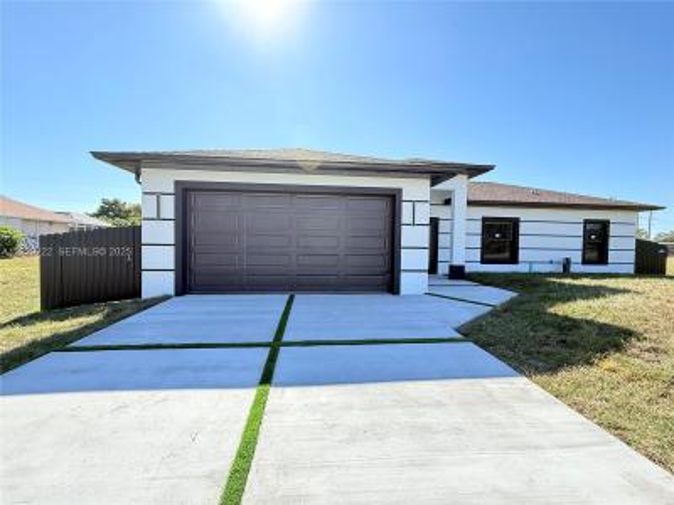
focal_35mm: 14
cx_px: 337
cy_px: 252
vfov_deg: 85.7
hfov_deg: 102.1
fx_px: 273
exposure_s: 1/602
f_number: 2.2
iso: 64
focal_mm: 2.22
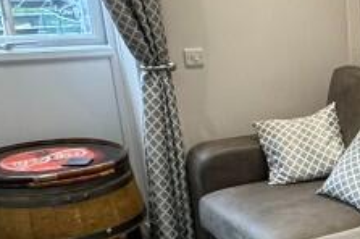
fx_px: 669
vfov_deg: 20.0
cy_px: 189
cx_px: 533
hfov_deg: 24.1
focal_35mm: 67
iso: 250
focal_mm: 2.22
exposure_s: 1/100
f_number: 2.2
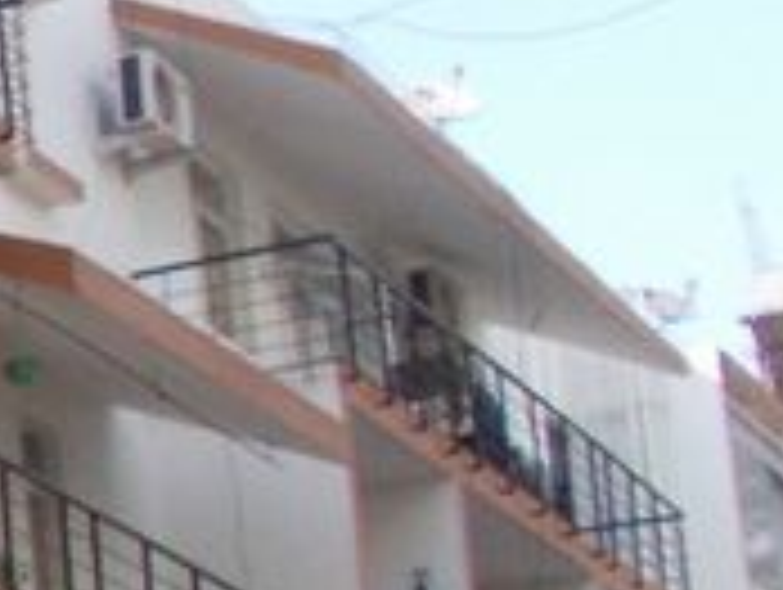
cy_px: 626
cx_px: -1606
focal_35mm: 161
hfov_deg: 9.5
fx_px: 3647
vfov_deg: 9.2
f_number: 3.2
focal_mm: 4.6
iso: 80
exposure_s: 1/320
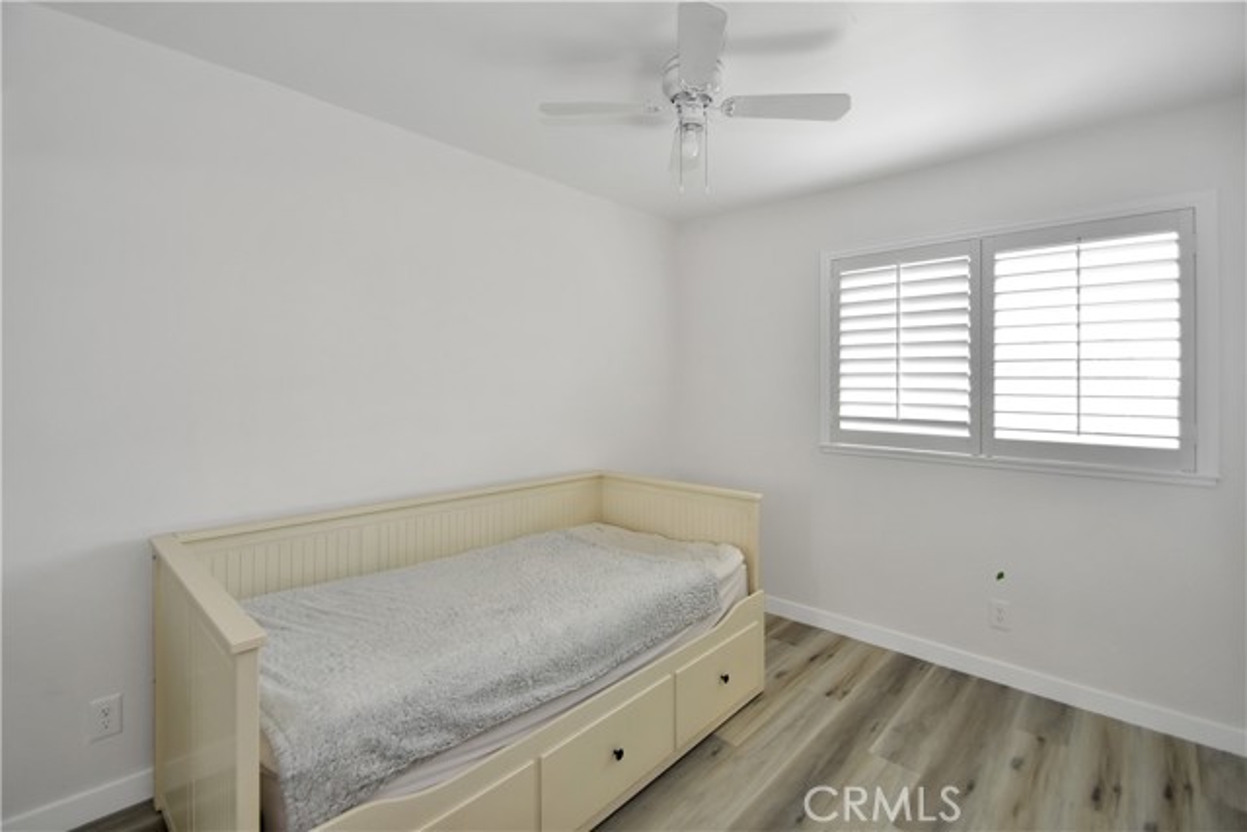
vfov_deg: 77.4
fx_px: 520
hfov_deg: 100.4
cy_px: 416
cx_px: 624
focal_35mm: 15
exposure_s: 1/60
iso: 200
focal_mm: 10
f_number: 4
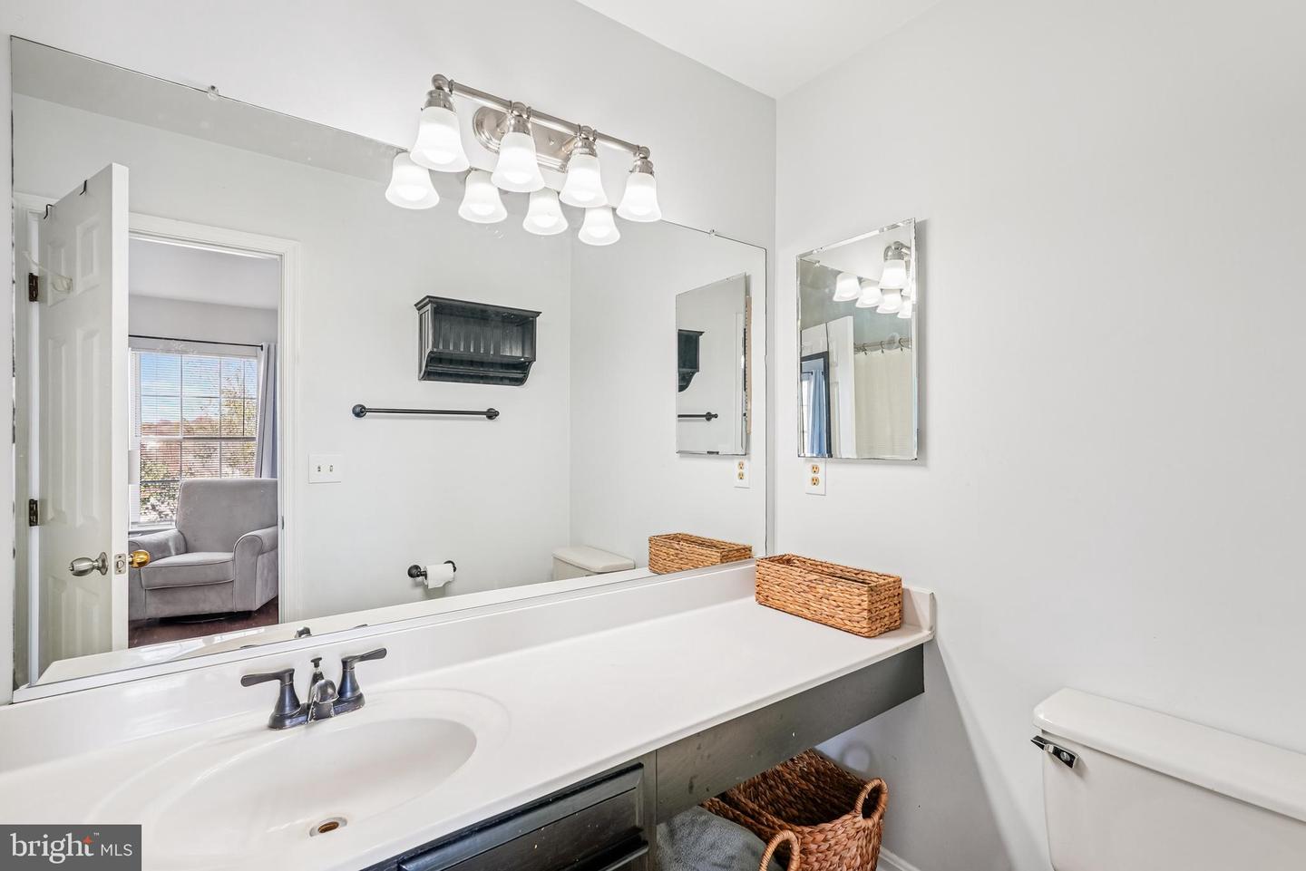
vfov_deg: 73.8
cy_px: 436
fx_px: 581
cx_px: 653
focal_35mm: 16
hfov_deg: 96.7
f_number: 8
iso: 100
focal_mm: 16
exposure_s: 1/1.67
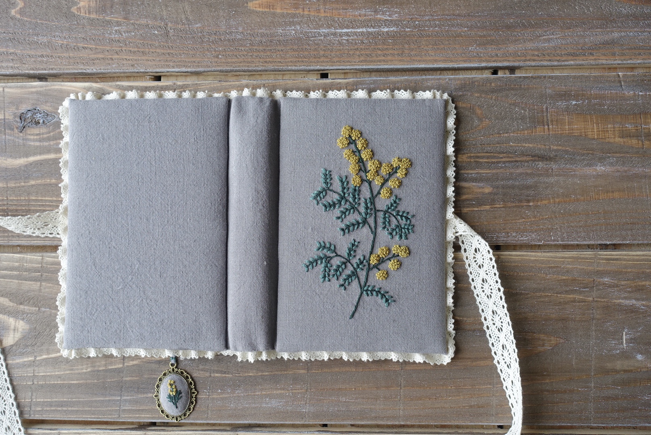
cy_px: 218
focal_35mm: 34
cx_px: 326
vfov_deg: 38.9
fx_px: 615
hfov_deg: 55.8
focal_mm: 12.64
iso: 125
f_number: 3.5
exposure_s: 1/80
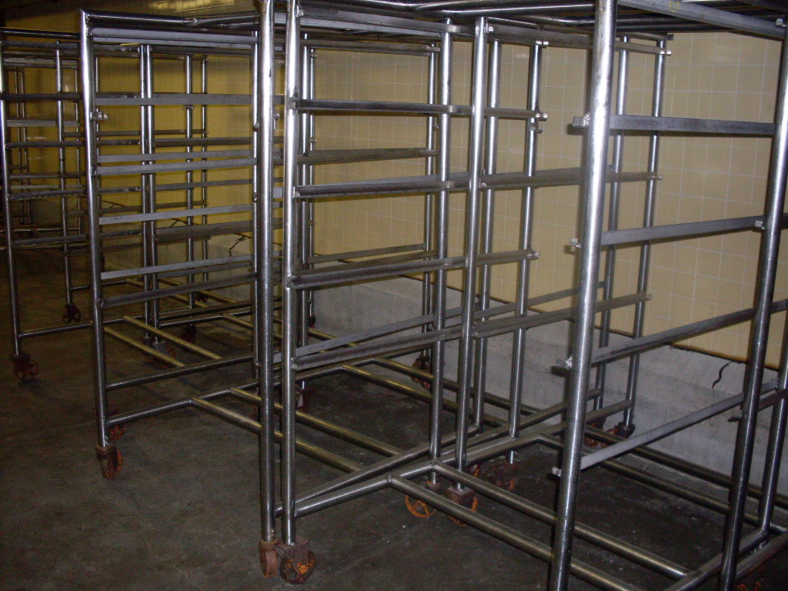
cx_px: 394
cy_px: 296
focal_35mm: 38
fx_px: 865
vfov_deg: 37.7
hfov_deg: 49.0
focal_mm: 6.3
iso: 120
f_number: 2.8
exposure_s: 1/45
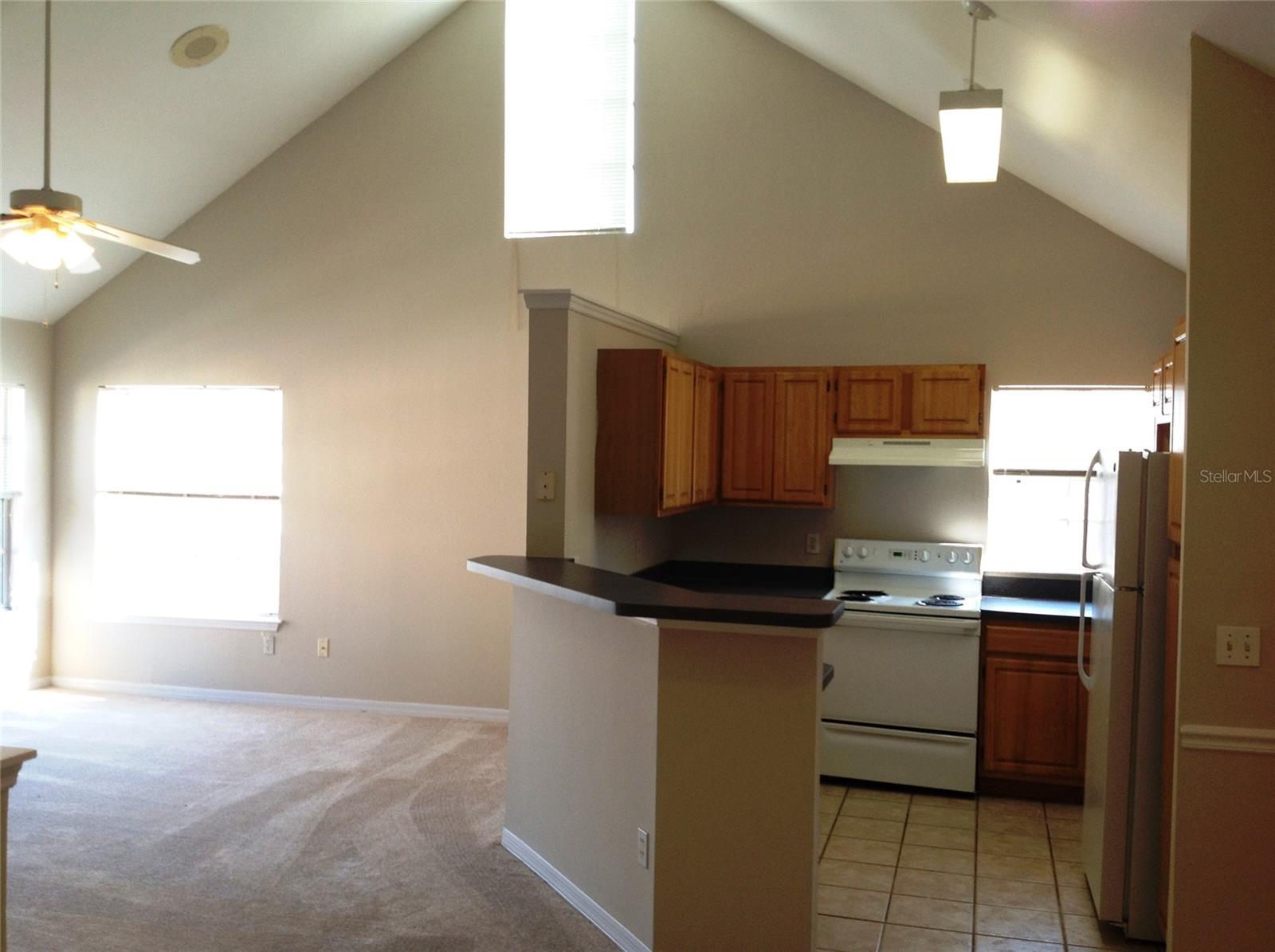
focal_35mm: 35
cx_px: 638
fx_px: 1287
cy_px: 476
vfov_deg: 40.6
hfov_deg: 52.7
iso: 50
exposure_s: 1/40
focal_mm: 4.28
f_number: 2.4
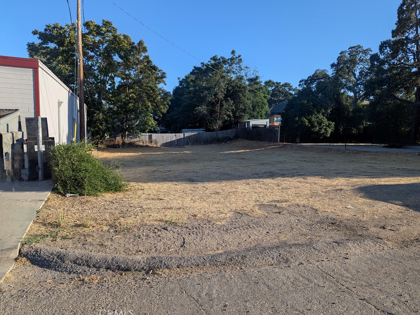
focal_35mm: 25
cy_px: 155
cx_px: 213
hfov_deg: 69.4
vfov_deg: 54.9
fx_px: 303
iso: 40
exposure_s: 1/1414
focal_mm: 6.81
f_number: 1.85
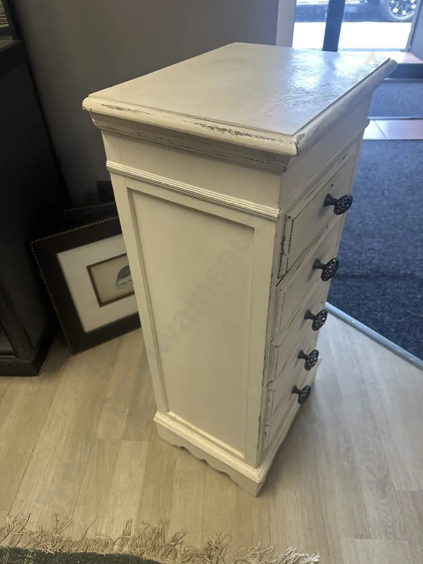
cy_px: 282
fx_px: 391
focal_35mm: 24
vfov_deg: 71.6
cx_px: 212
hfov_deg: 56.8
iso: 160
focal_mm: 6.86
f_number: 1.78
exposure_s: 1/100
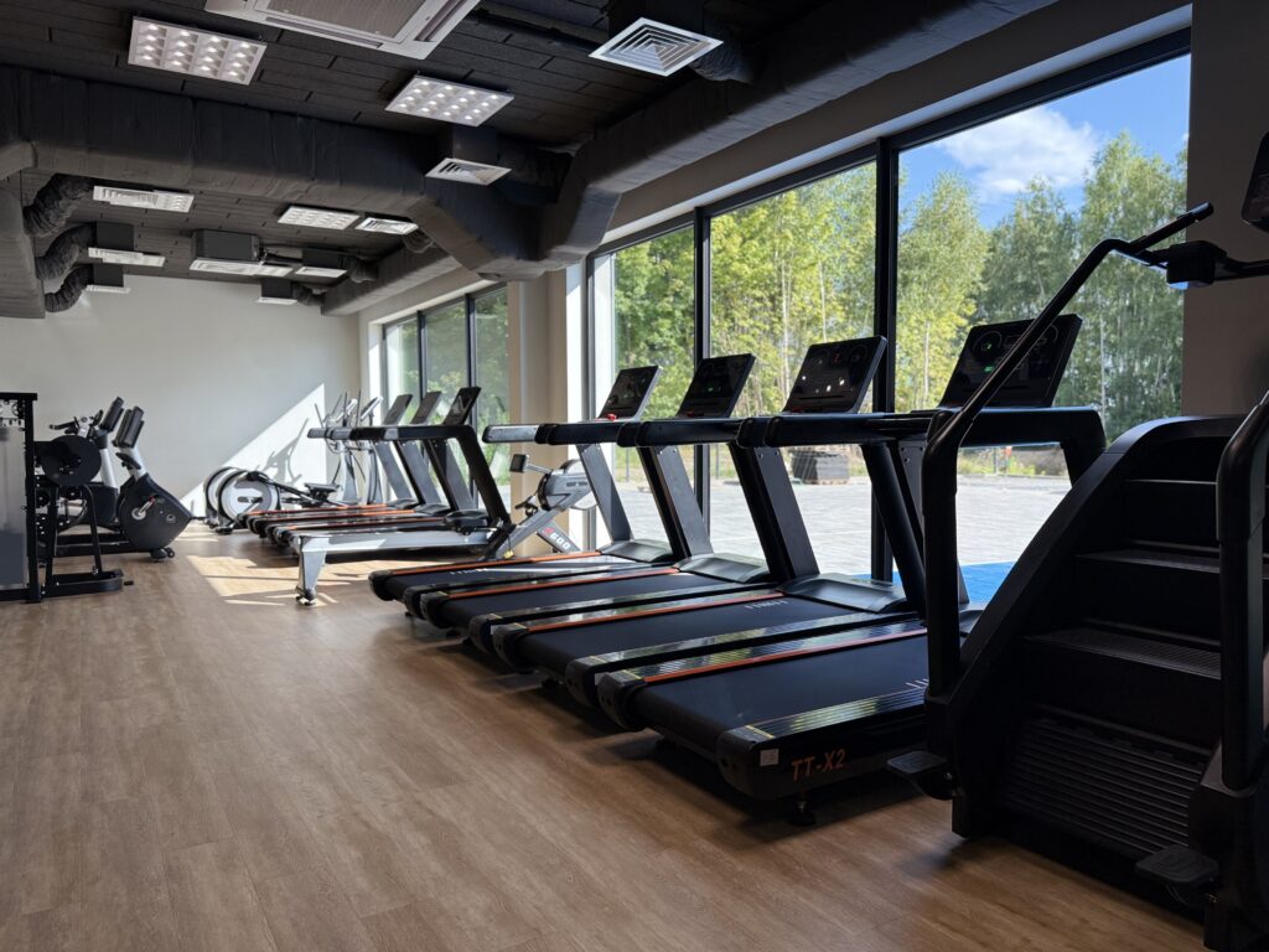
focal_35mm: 24
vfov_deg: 56.8
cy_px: 476
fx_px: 880
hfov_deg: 71.6
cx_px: 634
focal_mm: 6.76
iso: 100
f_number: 1.78
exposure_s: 1/831
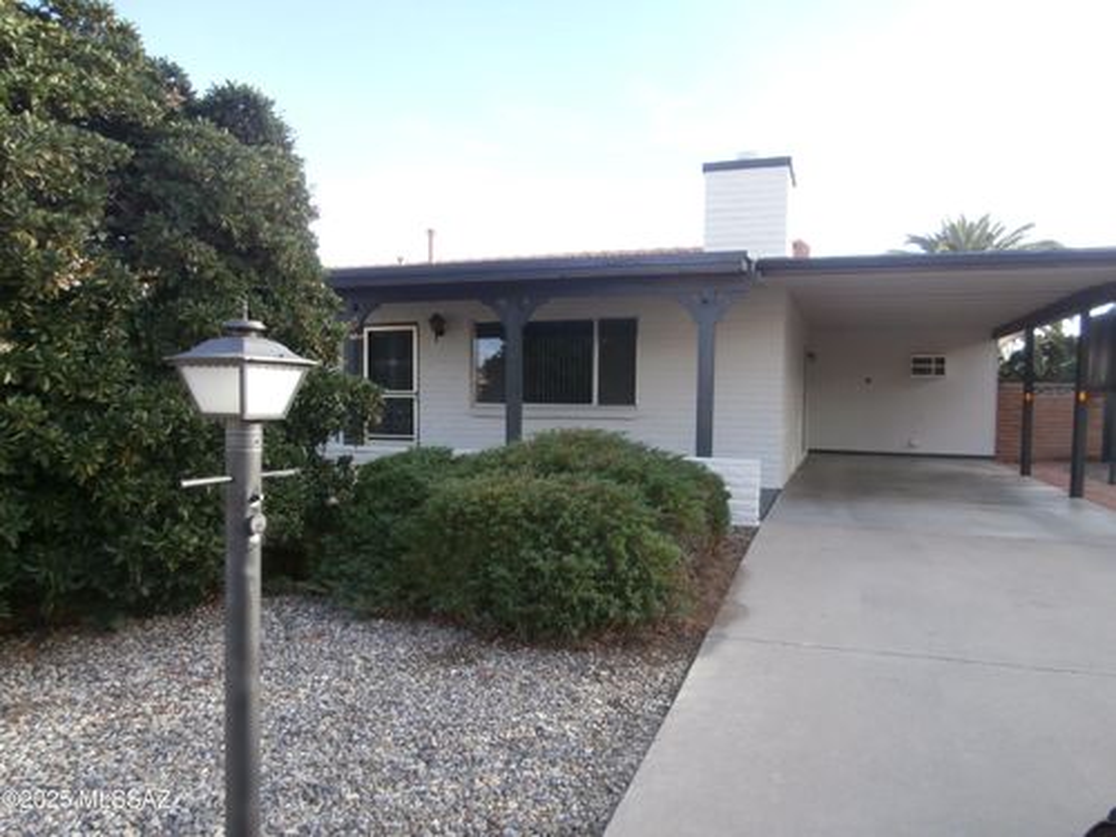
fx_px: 774
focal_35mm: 24
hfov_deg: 71.6
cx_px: 558
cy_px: 418
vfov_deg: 56.8
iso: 100
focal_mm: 4.2
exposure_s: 1/200
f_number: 3
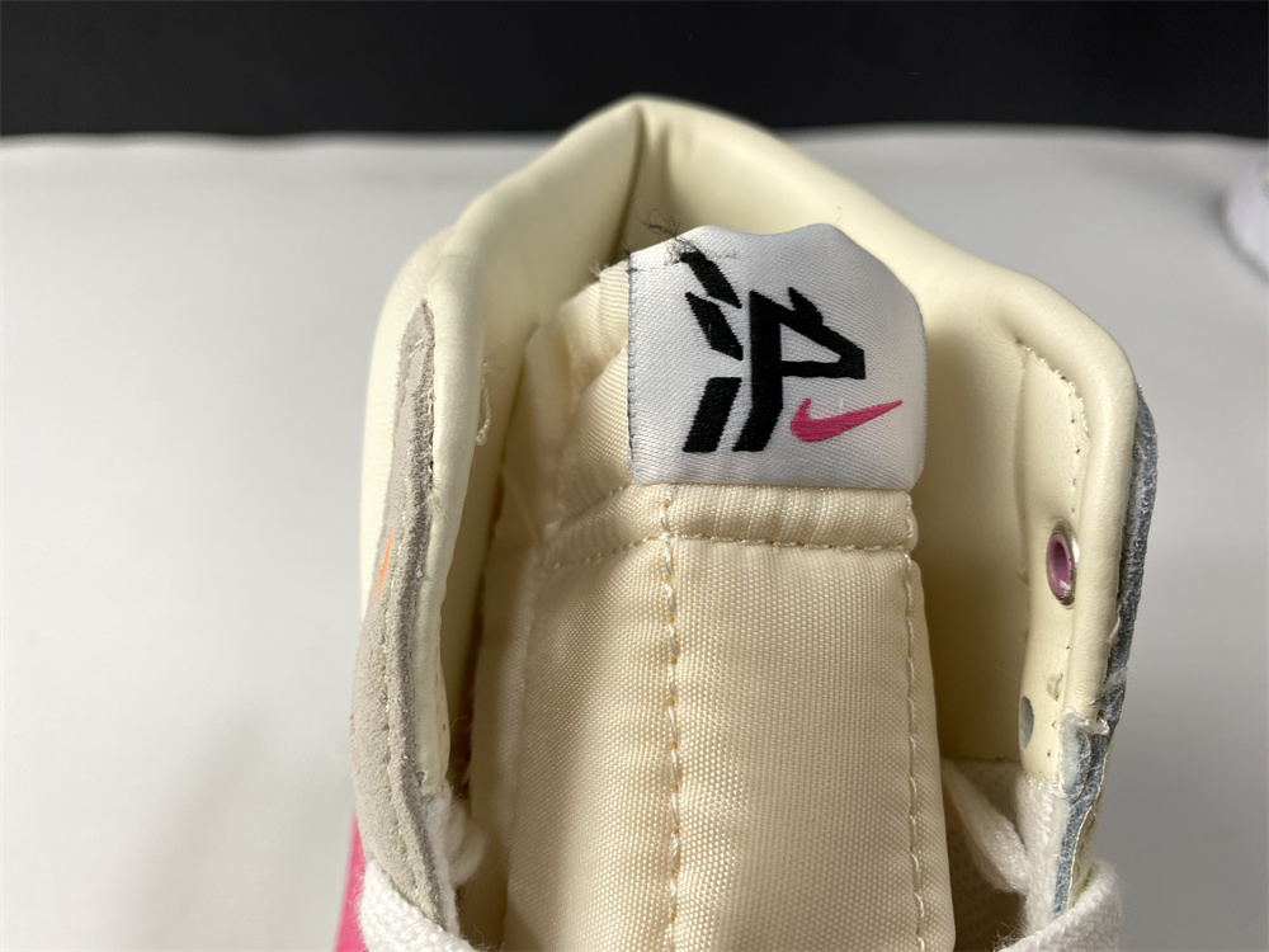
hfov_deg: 67.3
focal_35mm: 26
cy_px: 476
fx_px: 953
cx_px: 634
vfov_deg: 53.1
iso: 50
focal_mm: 4.25
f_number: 1.8
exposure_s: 1/100
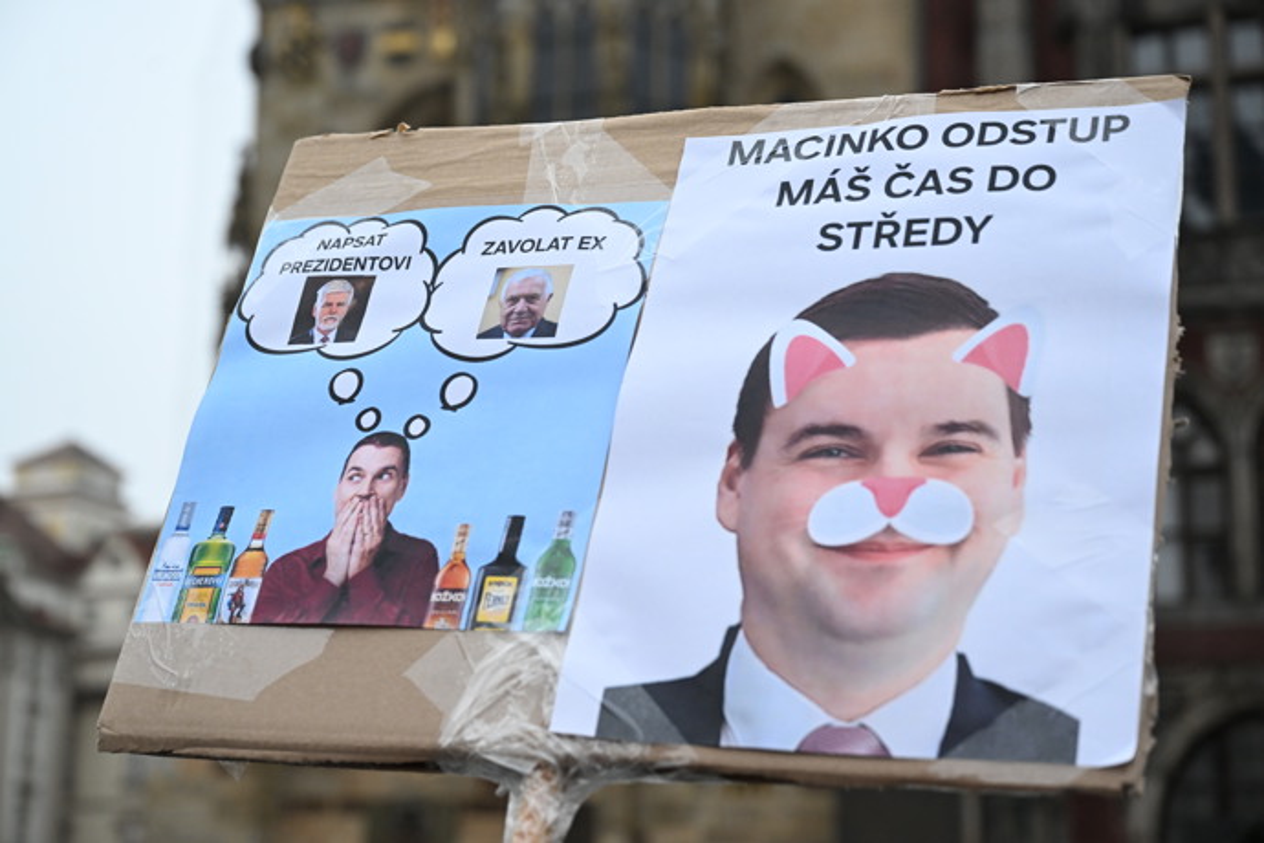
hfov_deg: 33.4
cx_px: 632
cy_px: 422
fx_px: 2107
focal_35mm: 60
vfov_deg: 22.6
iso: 2000
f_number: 4
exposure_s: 1/4000
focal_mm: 60
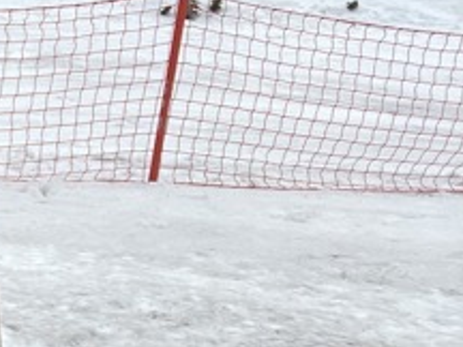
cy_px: 386
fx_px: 910
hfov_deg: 23.3
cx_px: -221
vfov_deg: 20.6
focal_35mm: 68
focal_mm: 2.71
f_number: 2.2
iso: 32
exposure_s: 1/782
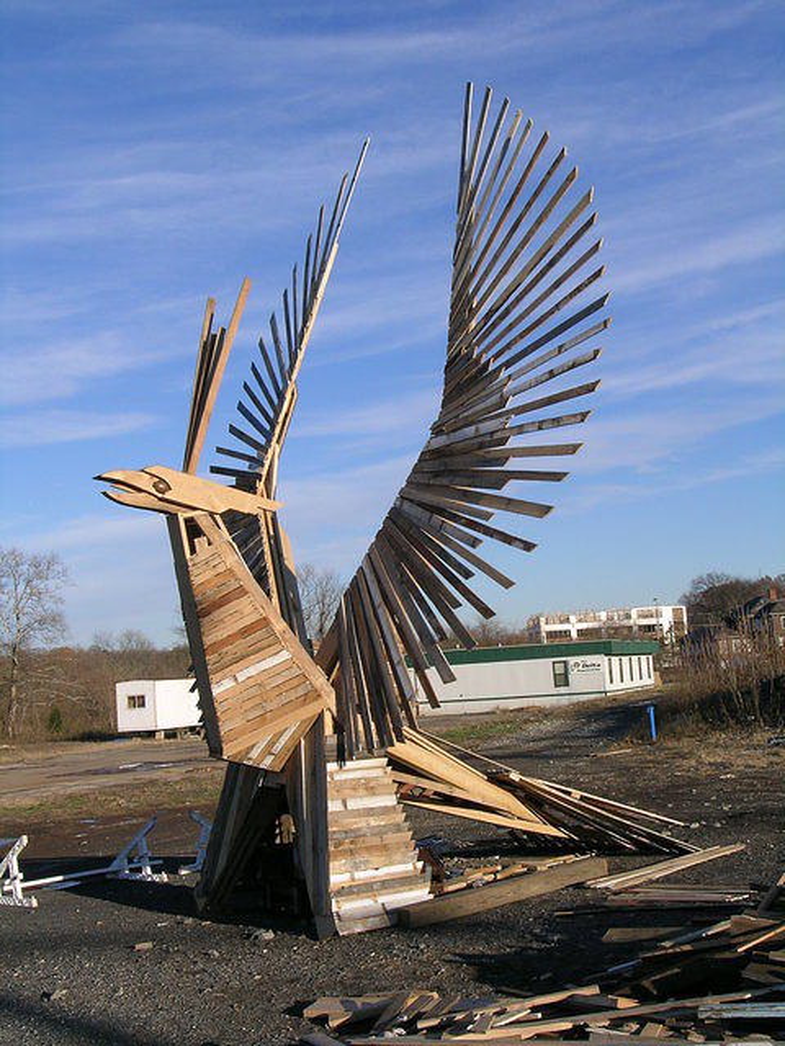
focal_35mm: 42
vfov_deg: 44.8
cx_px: 392
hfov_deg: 34.3
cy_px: 523
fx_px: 1270
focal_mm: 8.7
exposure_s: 1/263
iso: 50
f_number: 7.2
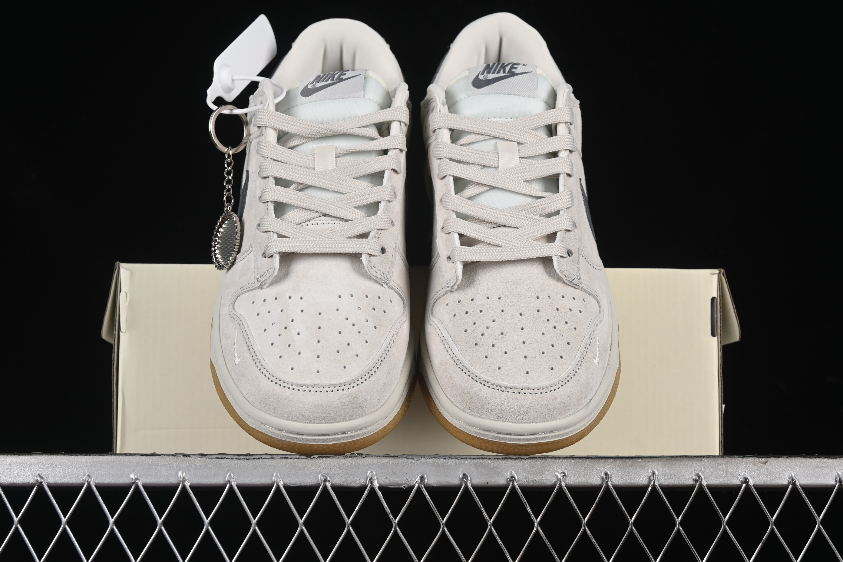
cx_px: 422
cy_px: 281
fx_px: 1756
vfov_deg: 18.2
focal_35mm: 75
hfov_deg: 27.0
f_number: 8
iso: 160
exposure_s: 1/80
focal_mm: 50
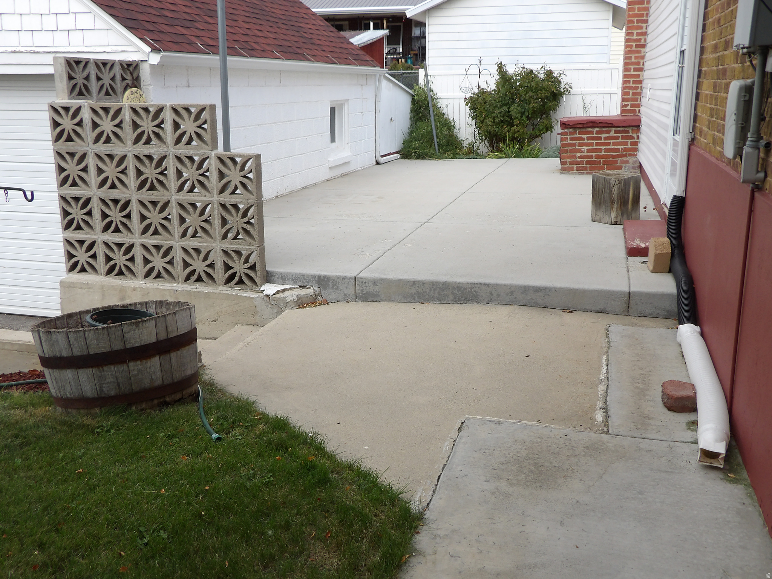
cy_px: 290
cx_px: 386
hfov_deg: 55.4
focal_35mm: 33
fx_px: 736
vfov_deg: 42.9
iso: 100
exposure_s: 1/145
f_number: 3.6
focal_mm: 5.9
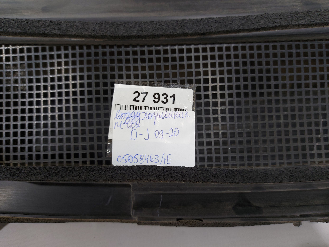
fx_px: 228
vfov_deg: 56.8
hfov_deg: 71.6
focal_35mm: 24
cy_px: 124
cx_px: 164
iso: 40
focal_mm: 5.23
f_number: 1.8
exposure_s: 1/50
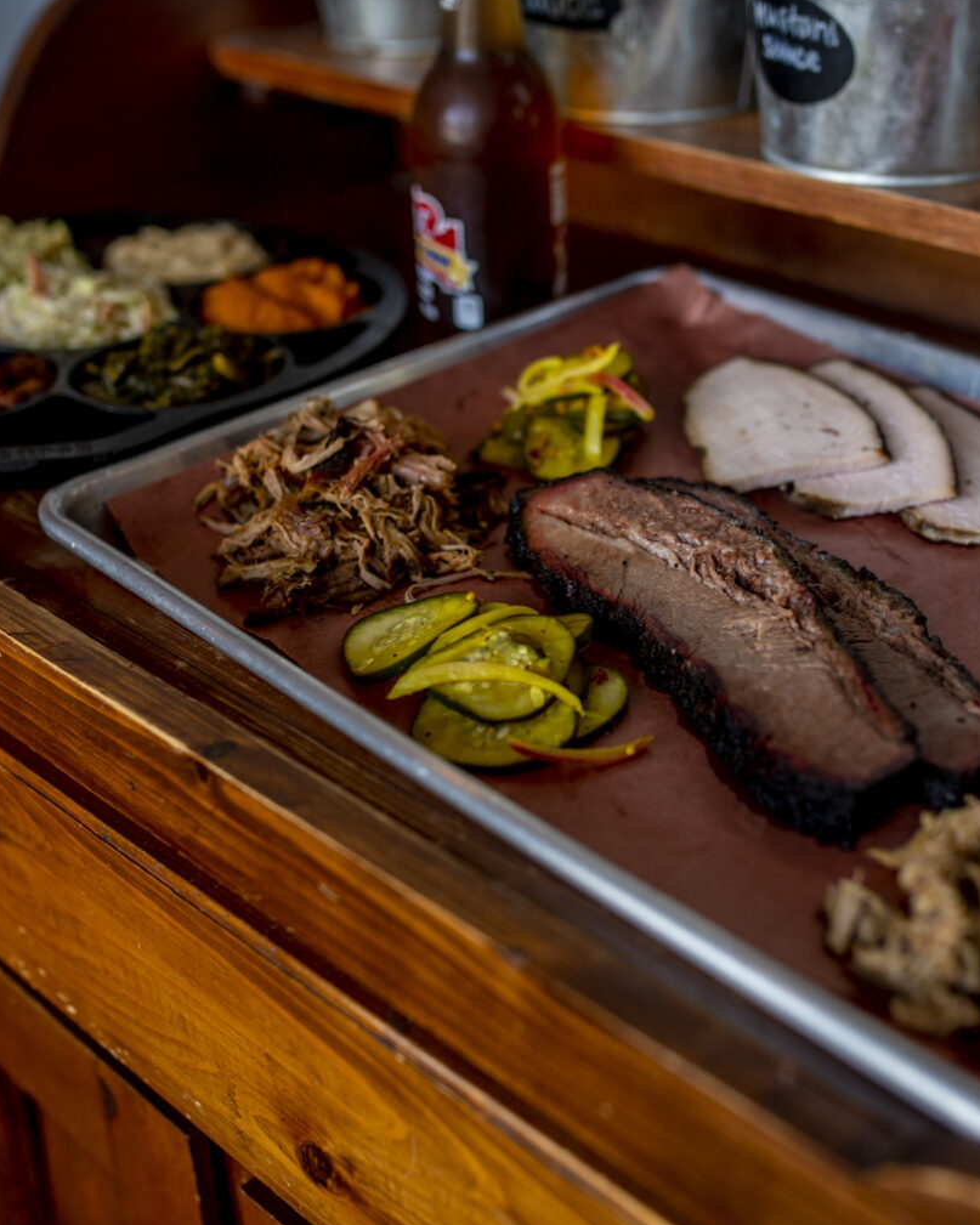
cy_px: 618
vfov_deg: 37.3
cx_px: 618
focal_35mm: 50
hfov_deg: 30.1
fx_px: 1813
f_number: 2.8
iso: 125
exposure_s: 1/100
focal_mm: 35
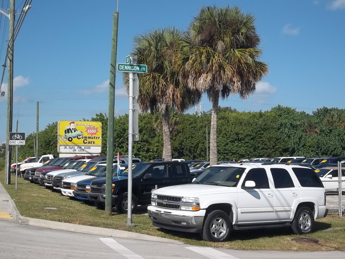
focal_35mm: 52
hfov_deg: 36.8
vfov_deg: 28.0
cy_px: 130
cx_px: 172
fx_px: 518
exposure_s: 1/125
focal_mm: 9.3
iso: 80
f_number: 12.6
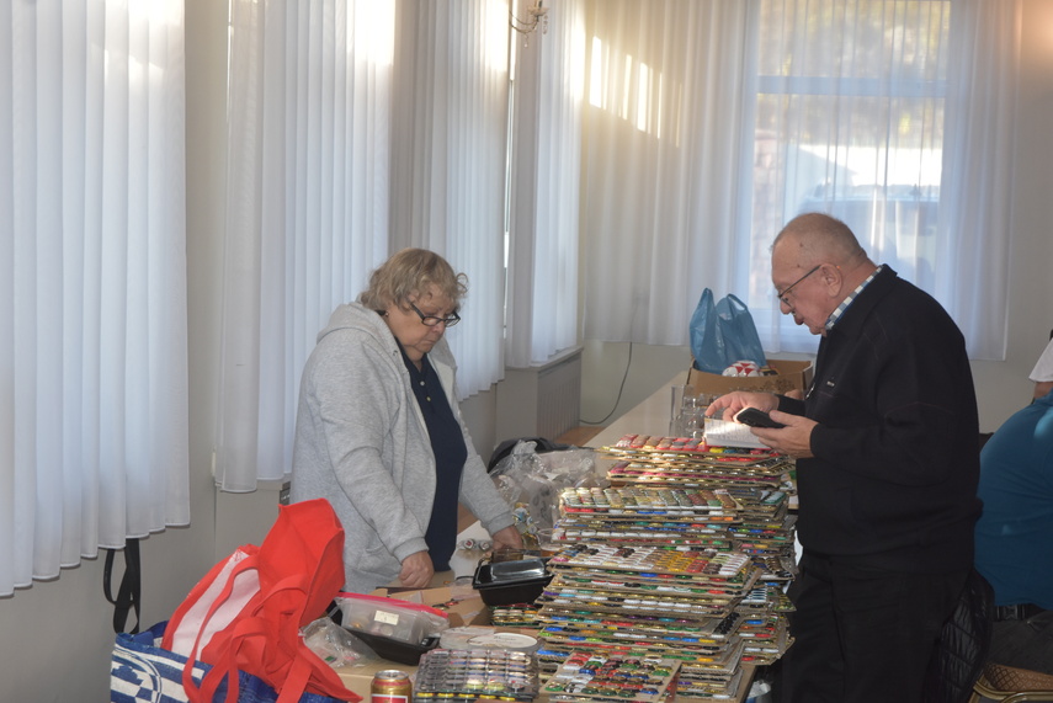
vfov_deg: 18.2
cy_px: 352
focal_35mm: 75
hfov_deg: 27.0
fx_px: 2195
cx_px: 526
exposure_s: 1/160
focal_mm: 50
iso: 1000
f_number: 5
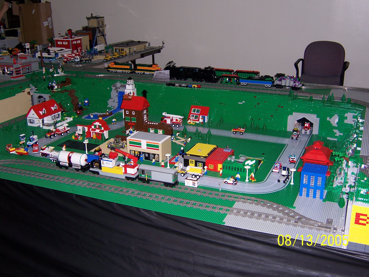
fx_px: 426
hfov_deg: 46.8
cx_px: 184
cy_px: 138
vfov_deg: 36.0
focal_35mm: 40
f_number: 3.4
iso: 80
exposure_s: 1/60
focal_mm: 6.7
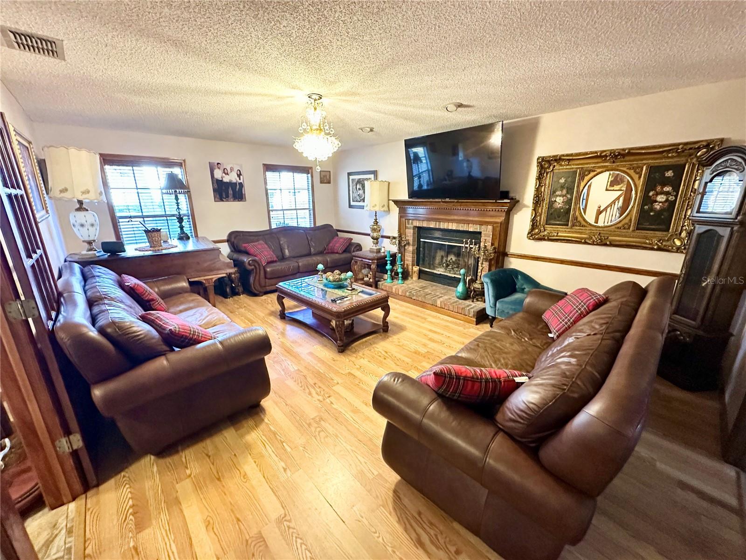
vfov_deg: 85.7
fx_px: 302
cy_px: 280
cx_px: 373
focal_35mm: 14
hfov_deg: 102.1
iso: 800
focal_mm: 2.22
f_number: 2.2
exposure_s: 1/60
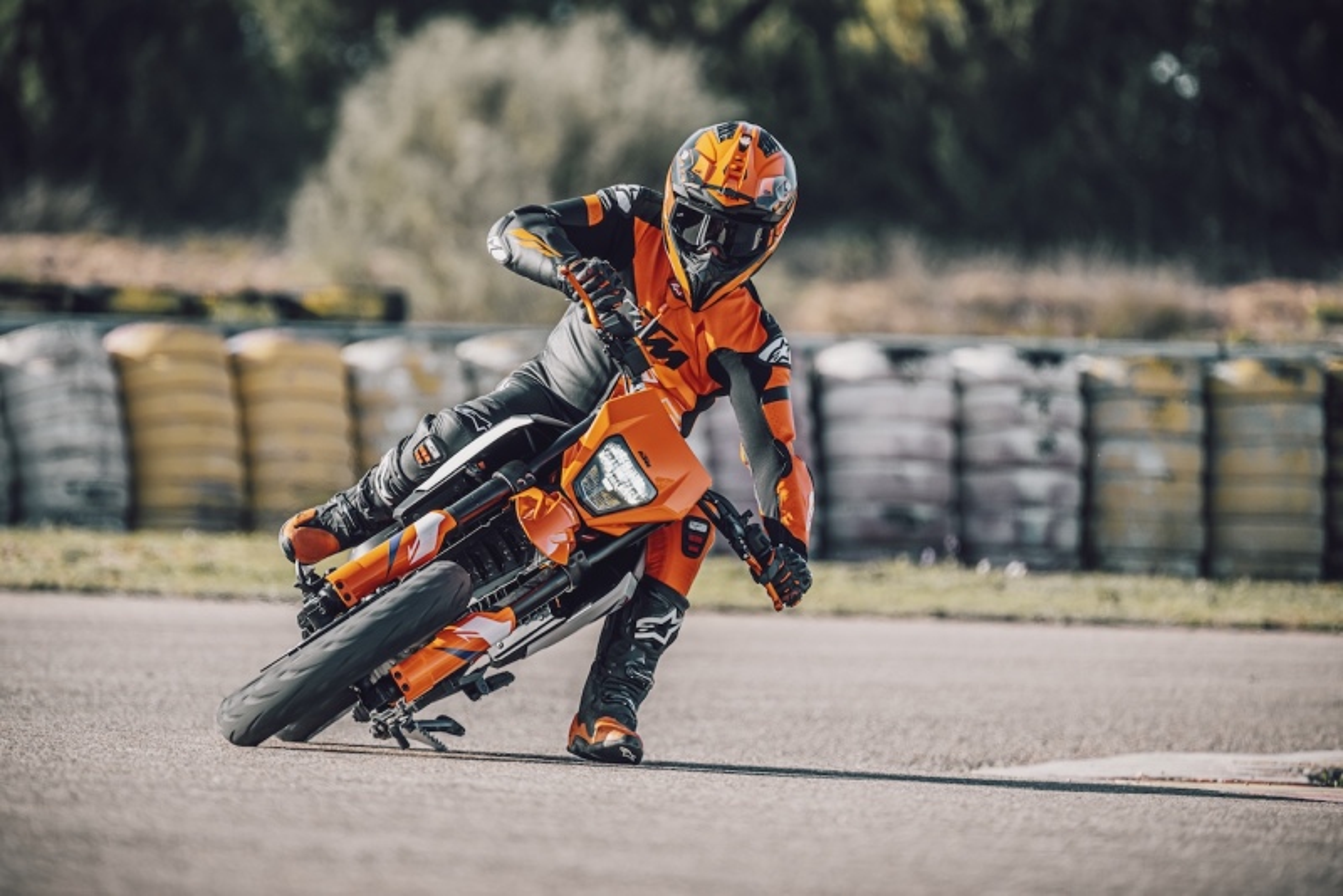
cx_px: 672
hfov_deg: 5.2
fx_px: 14927
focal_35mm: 400
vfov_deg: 3.4
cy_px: 448
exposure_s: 1/640
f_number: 5.6
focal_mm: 400
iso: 160
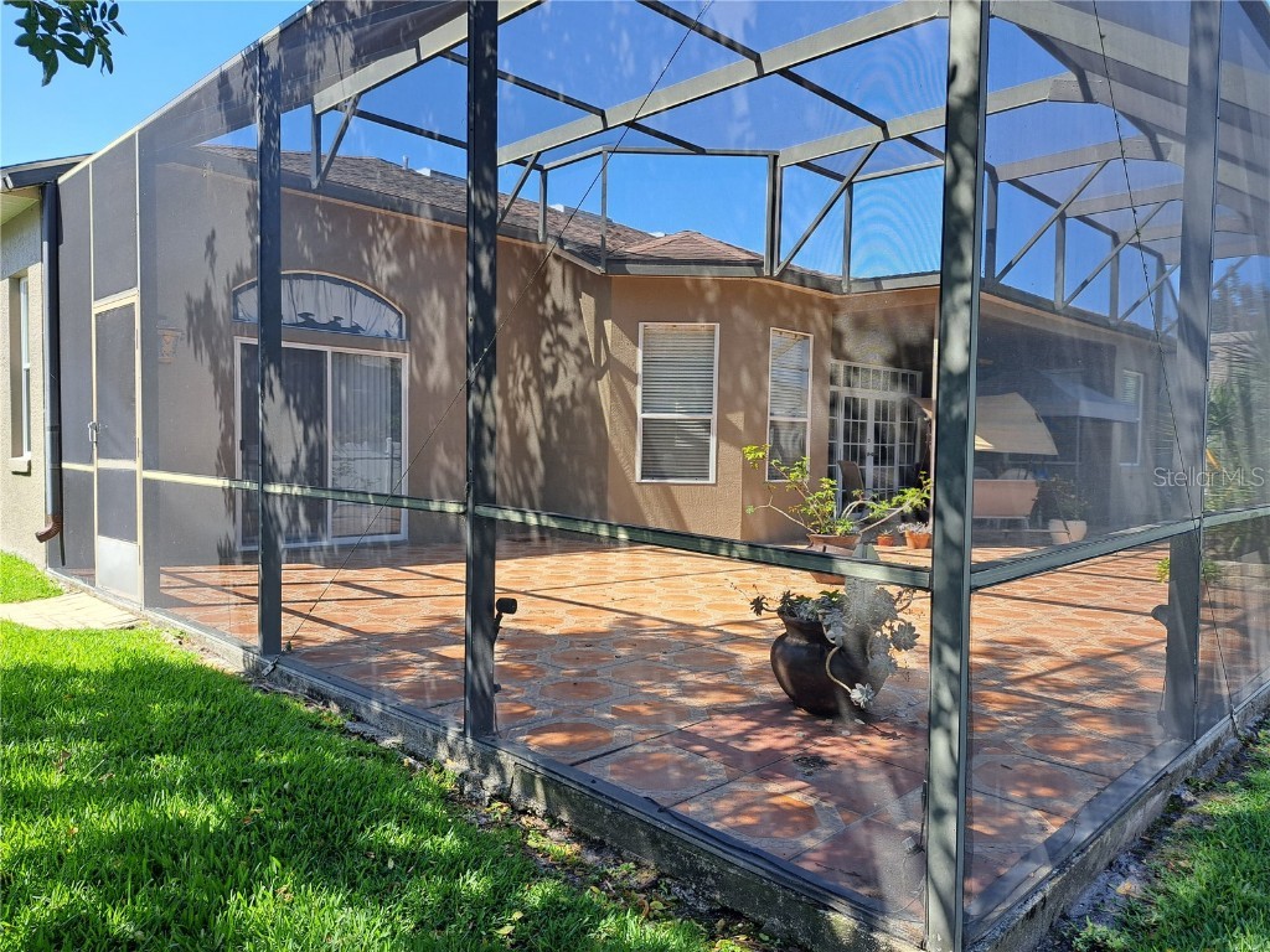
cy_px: 476
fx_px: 881
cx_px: 635
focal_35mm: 24
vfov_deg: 56.8
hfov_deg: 71.6
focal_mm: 5.23
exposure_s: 1/448
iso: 50
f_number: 1.8
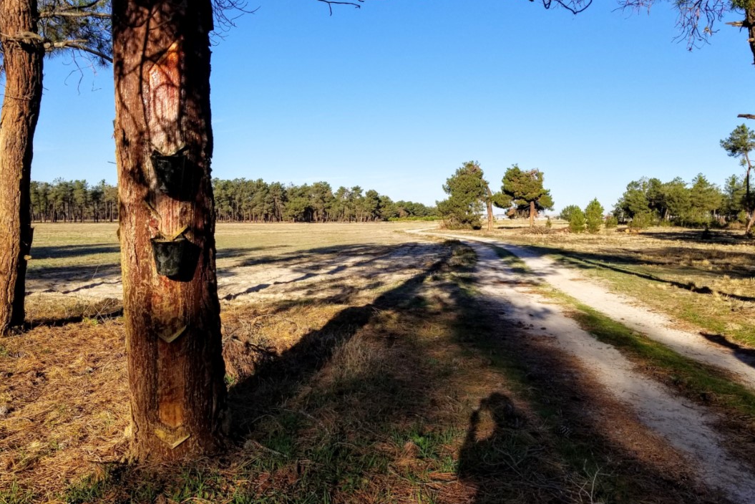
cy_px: 263
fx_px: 650
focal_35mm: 31
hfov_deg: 60.3
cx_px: 386
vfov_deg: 42.3
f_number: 1.7
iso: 50
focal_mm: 4.3
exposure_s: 1/2360
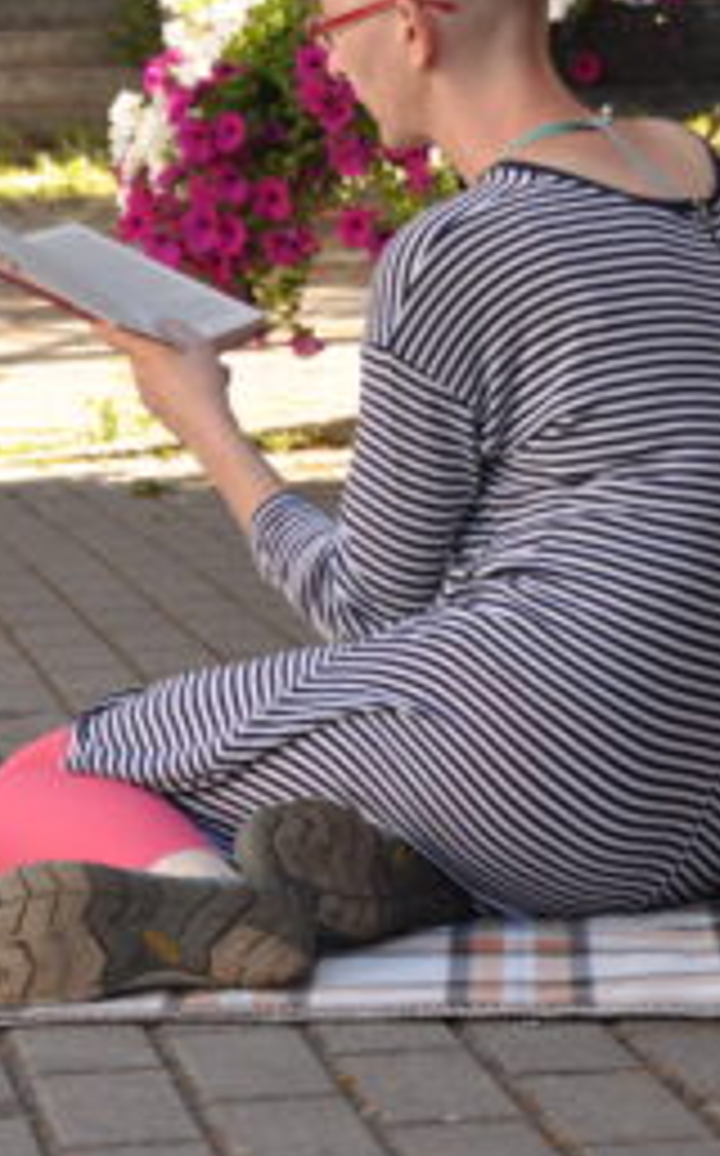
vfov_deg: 13.9
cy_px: 281
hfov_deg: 8.7
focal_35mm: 150
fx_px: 4723
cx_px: 162
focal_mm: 42
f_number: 5.6
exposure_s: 1/200
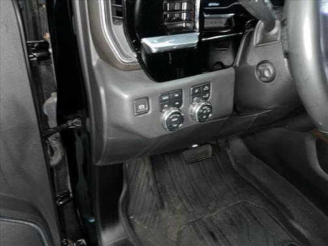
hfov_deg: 67.3
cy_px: 123
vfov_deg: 53.1
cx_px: 164
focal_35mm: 26
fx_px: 246
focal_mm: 5.7
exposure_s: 1/4
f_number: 1.5
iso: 50
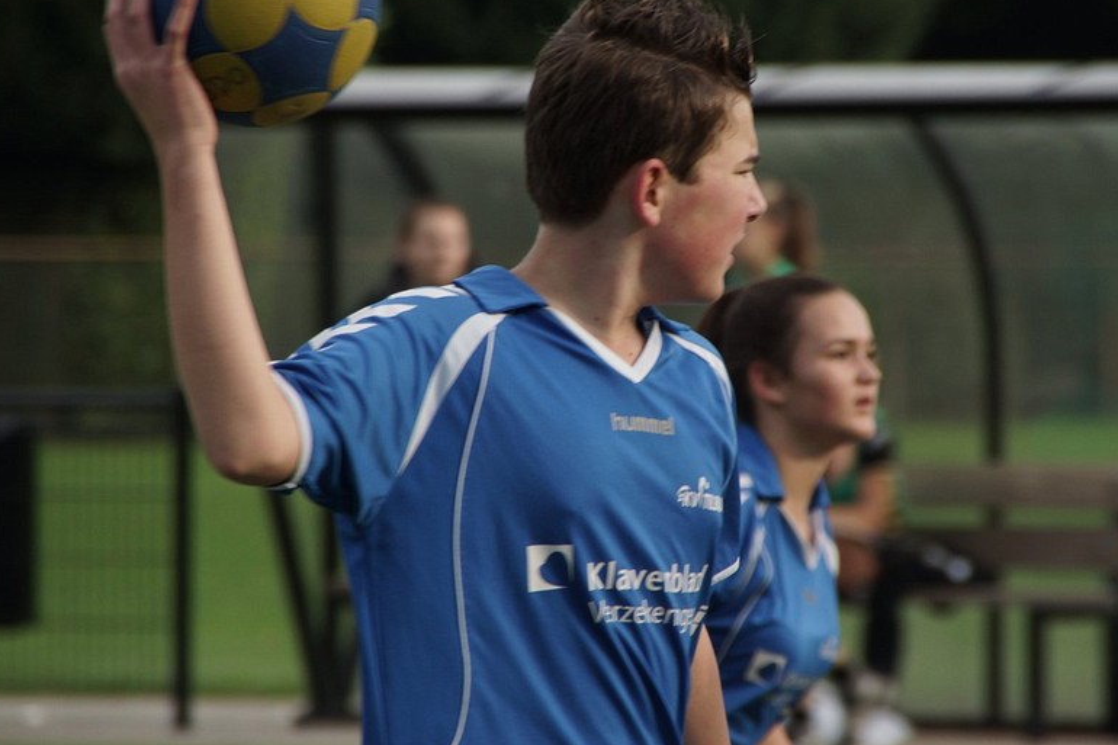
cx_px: 656
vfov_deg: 2.8
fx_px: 15492
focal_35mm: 499
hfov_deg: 4.1
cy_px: 324
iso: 200
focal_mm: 250
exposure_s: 1/250
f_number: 7.1
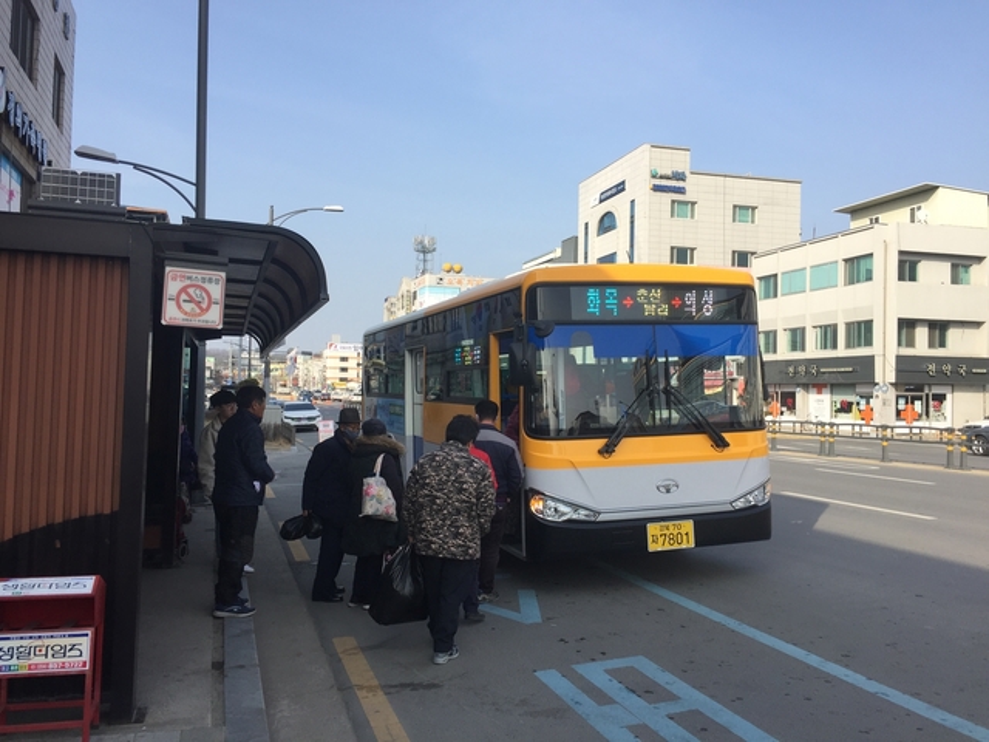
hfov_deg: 61.7
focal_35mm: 29
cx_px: 494
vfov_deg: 48.2
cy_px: 371
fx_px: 829
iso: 32
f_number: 2.2
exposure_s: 1/1014
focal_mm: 4.15
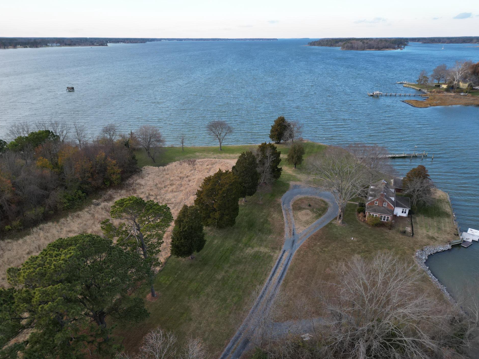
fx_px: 360
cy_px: 194
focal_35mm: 26
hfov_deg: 67.3
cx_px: 228
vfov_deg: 53.0
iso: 130
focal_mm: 6.72
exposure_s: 1/400
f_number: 1.7
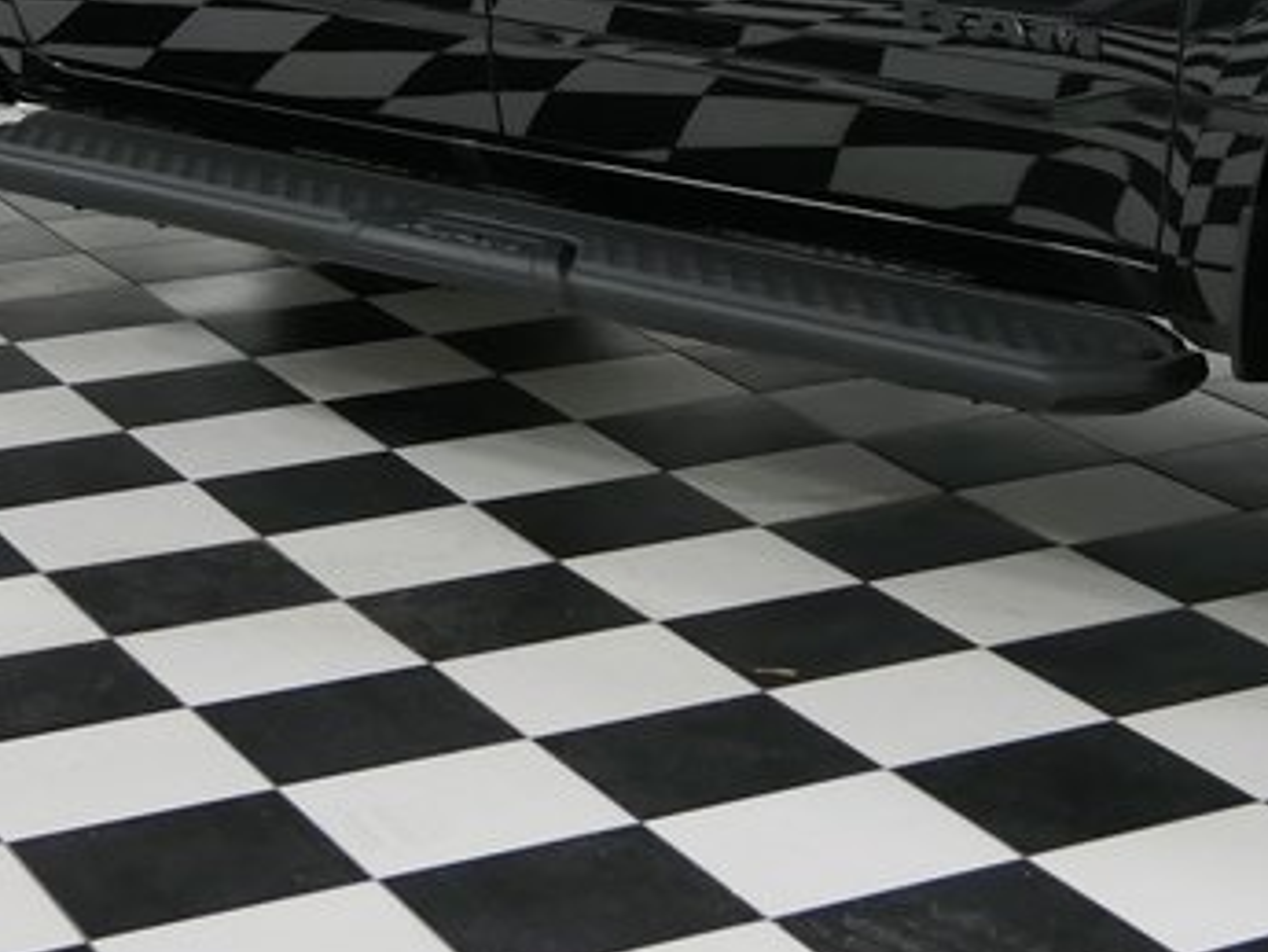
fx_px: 3701
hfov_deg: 19.2
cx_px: 1055
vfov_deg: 14.3
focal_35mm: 101
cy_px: -140
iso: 640
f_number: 3.8
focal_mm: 17
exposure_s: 1/60
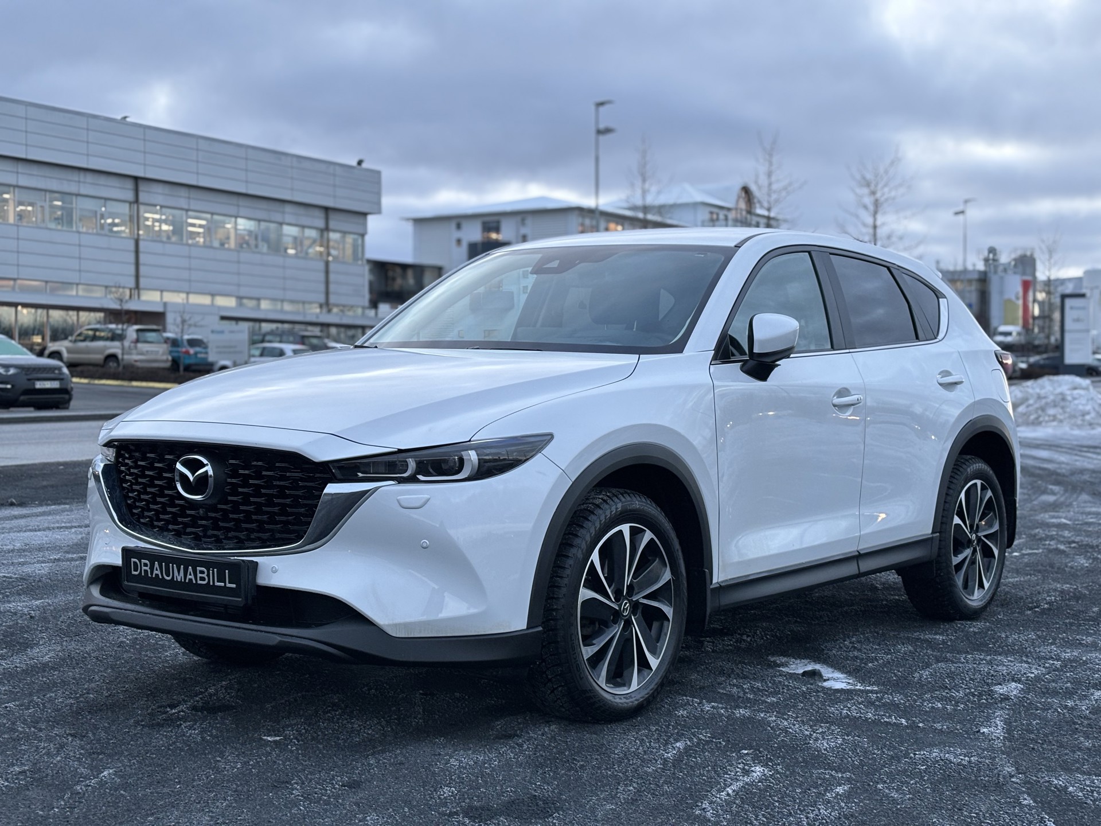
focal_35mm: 52
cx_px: 550
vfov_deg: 28.0
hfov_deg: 36.8
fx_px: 1654
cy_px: 413
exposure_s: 1/60
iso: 64
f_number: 1.6
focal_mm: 5.96
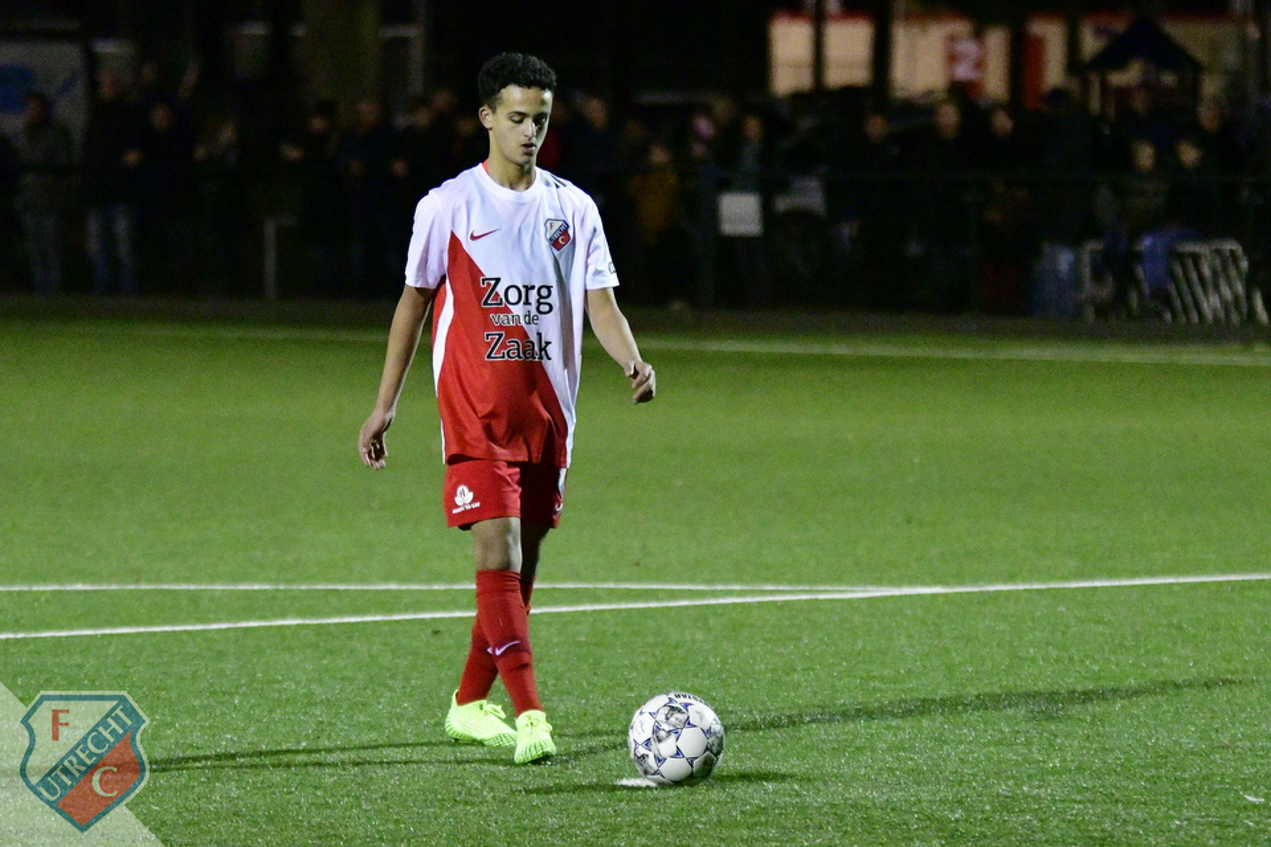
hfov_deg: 9.8
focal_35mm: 210
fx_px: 7414
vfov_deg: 6.5
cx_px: 636
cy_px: 424
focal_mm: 140
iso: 16000
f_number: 2.8
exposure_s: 1/800
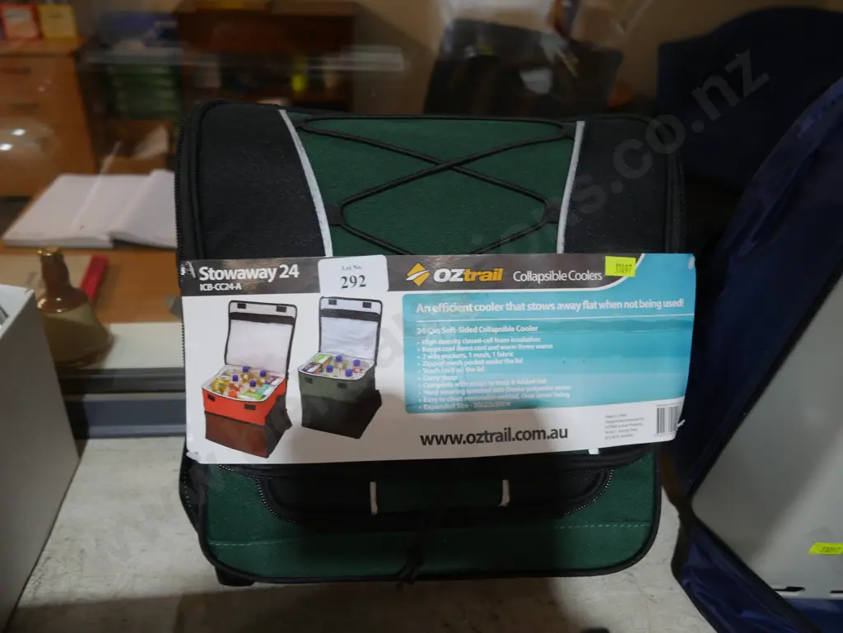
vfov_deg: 46.8
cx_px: 422
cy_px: 316
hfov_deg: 59.9
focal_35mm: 30
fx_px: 731
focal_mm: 15
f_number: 3.6
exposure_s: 1/60
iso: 640
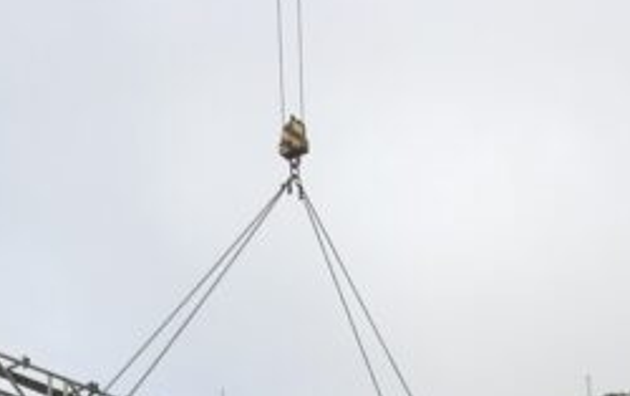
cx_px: 212
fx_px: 1565
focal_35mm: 91
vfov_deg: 13.2
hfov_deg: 22.7
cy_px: 668
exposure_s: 1/5988
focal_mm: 3.99
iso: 20
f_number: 1.8
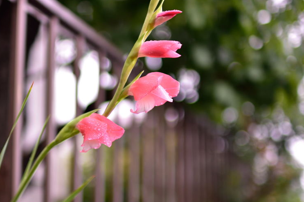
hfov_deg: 32.1
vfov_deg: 21.8
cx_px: 99
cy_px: 128
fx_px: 523
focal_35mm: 62
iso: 800
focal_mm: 30
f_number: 1.4
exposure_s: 1/50
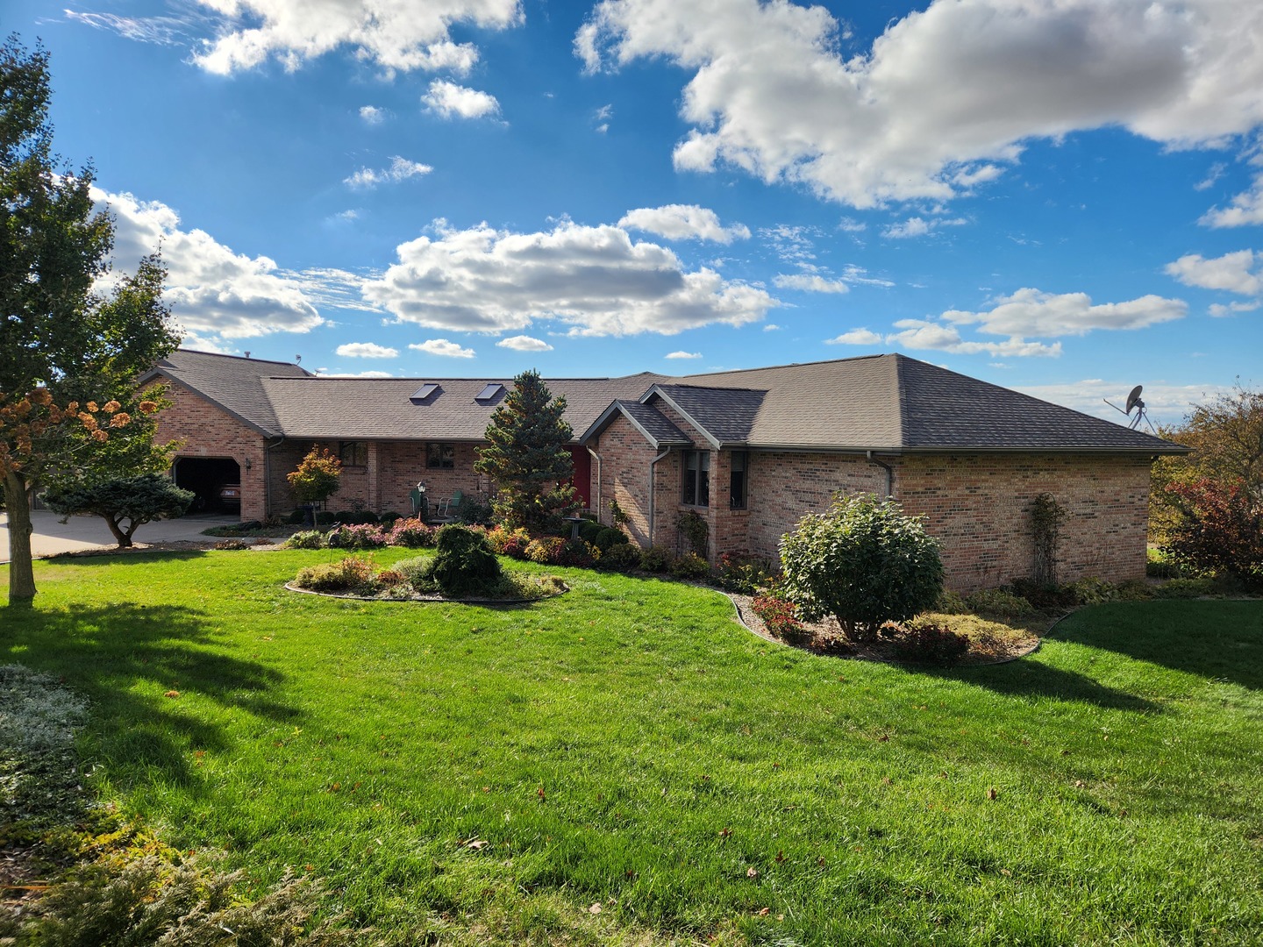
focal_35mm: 23
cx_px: 632
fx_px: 839
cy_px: 474
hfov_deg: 73.9
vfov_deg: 58.9
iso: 20
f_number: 1.8
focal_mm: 5.4
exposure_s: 1/2790
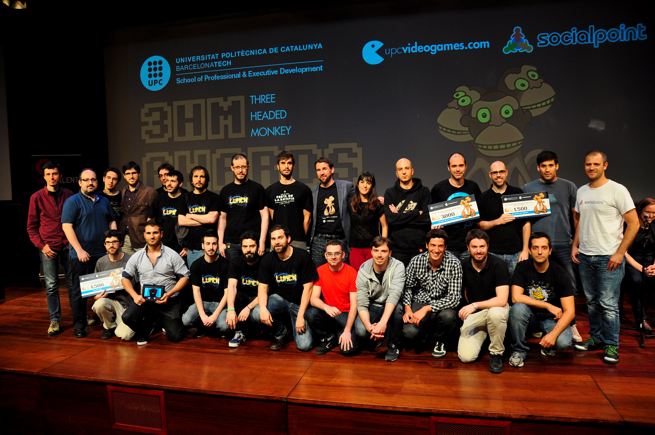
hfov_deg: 70.5
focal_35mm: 26
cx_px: 328
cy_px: 218
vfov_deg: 50.3
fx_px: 463
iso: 500
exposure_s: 1/50
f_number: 3.5
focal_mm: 17
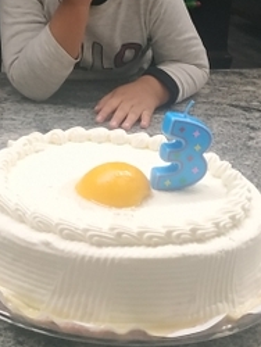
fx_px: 462
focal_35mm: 46
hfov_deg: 31.5
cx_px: 150
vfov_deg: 40.3
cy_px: 99
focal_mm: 3.94
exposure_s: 1/24
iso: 400
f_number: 1.9
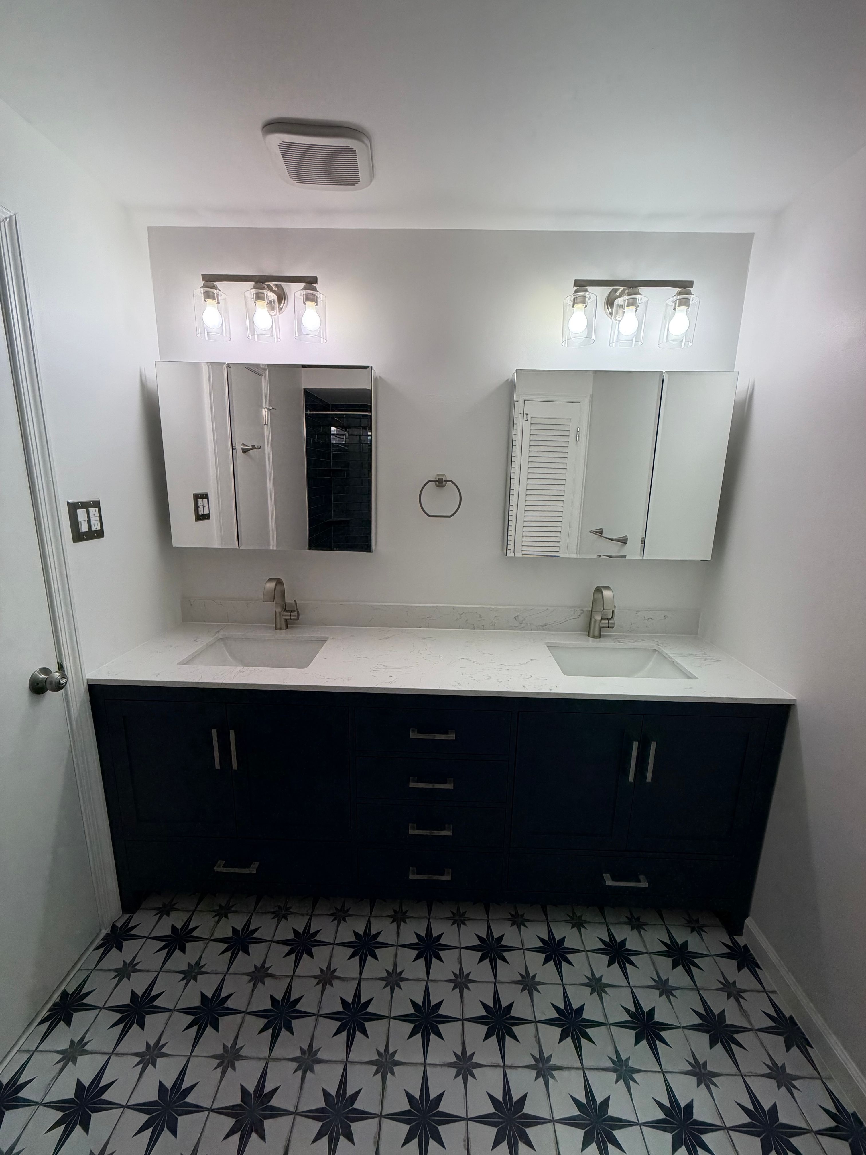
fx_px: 467
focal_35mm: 14
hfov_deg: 85.7
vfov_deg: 102.1
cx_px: 433
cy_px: 578
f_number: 2.2
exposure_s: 1/120
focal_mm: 2.22
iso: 40
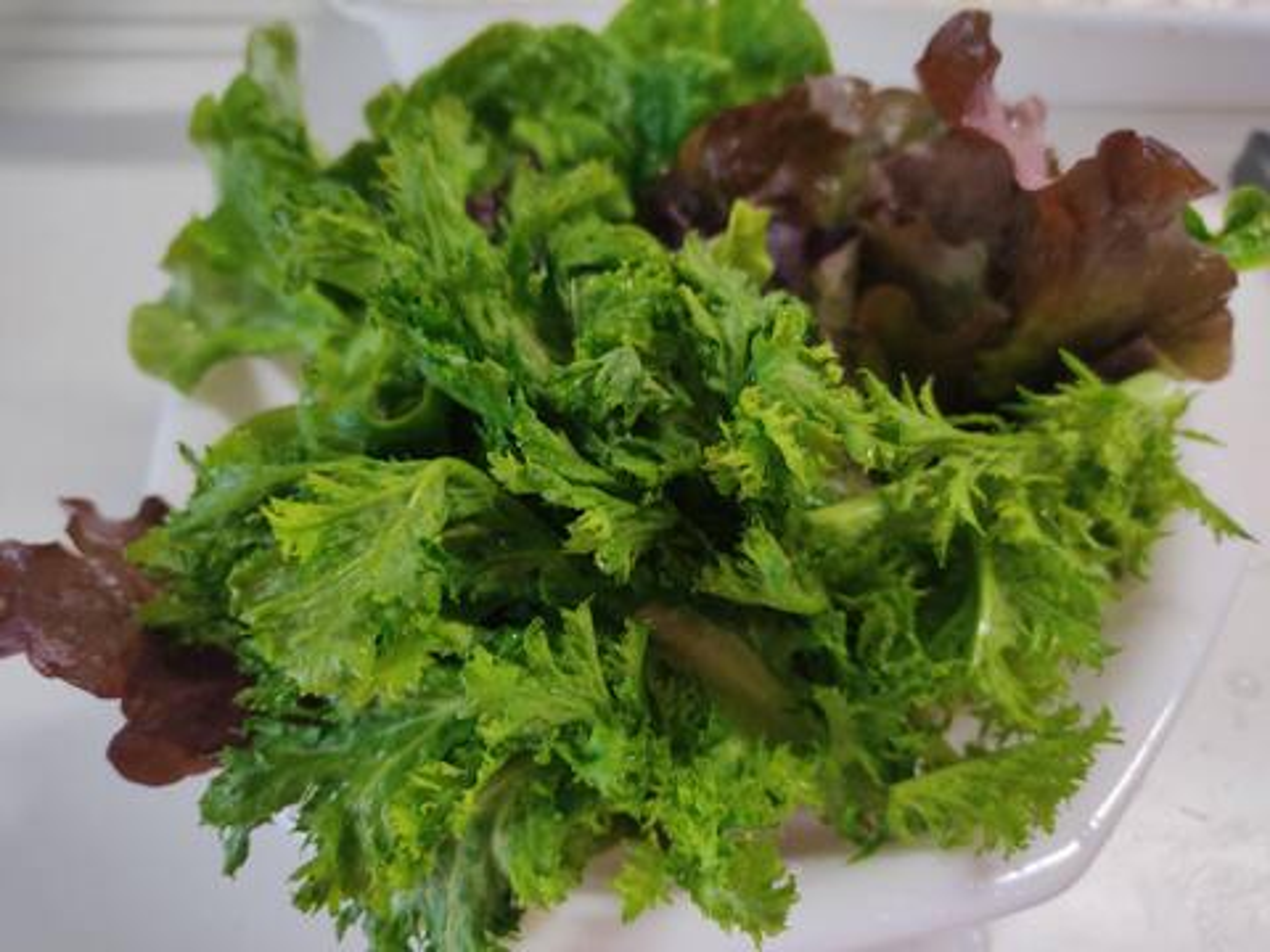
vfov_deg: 53.1
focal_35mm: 26
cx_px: 635
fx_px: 954
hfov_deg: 67.3
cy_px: 476
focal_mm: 4.74
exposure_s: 1/33
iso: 133
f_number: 1.79
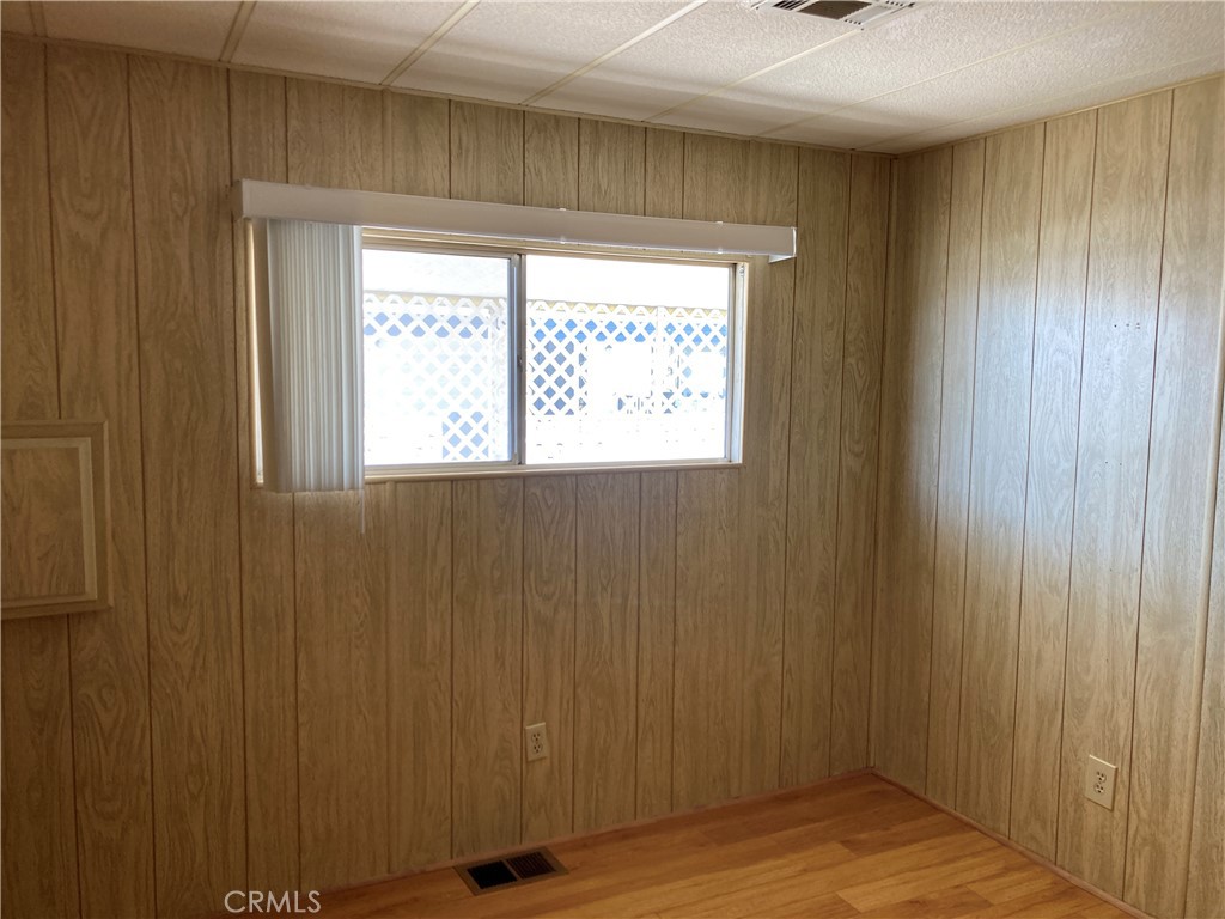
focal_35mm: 28
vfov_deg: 49.7
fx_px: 991
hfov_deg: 63.4
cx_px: 612
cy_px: 460
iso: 64
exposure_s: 1/60
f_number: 1.8
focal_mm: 3.99
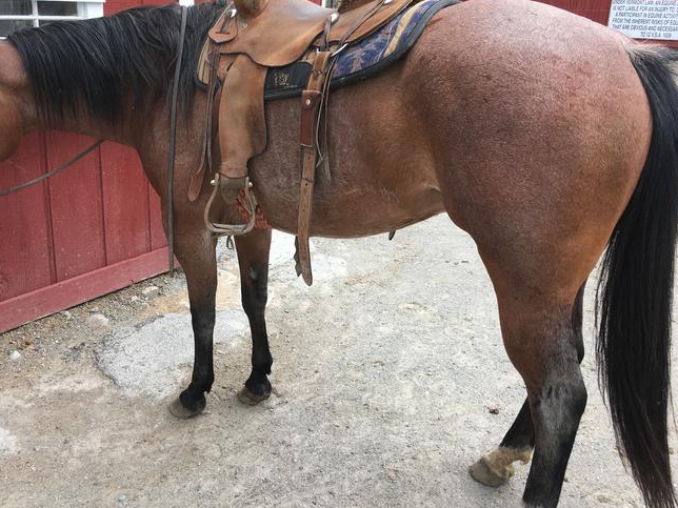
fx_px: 705
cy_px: 241
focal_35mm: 36
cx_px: 280
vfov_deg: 39.6
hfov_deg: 51.1
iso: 25
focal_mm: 4.15
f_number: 2.2
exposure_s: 1/262
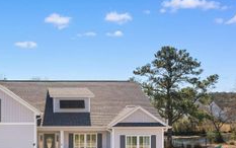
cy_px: 97
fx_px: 309
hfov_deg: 40.1
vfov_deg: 26.8
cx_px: 47
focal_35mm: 48
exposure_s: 1/640
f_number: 2.8
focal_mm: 8.38
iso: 120
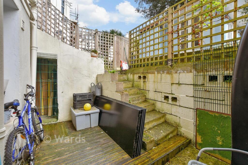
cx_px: 124
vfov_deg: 77.3
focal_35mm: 15
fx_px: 103
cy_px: 82
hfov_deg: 100.4
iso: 160
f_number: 6.3
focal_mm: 10
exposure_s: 1/80
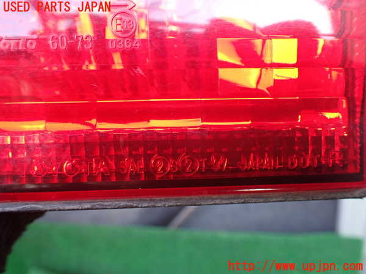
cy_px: 137
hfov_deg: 60.0
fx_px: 317
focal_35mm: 30
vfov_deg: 46.8
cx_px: 183
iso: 250
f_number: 2.3
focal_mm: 5.4
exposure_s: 1/125
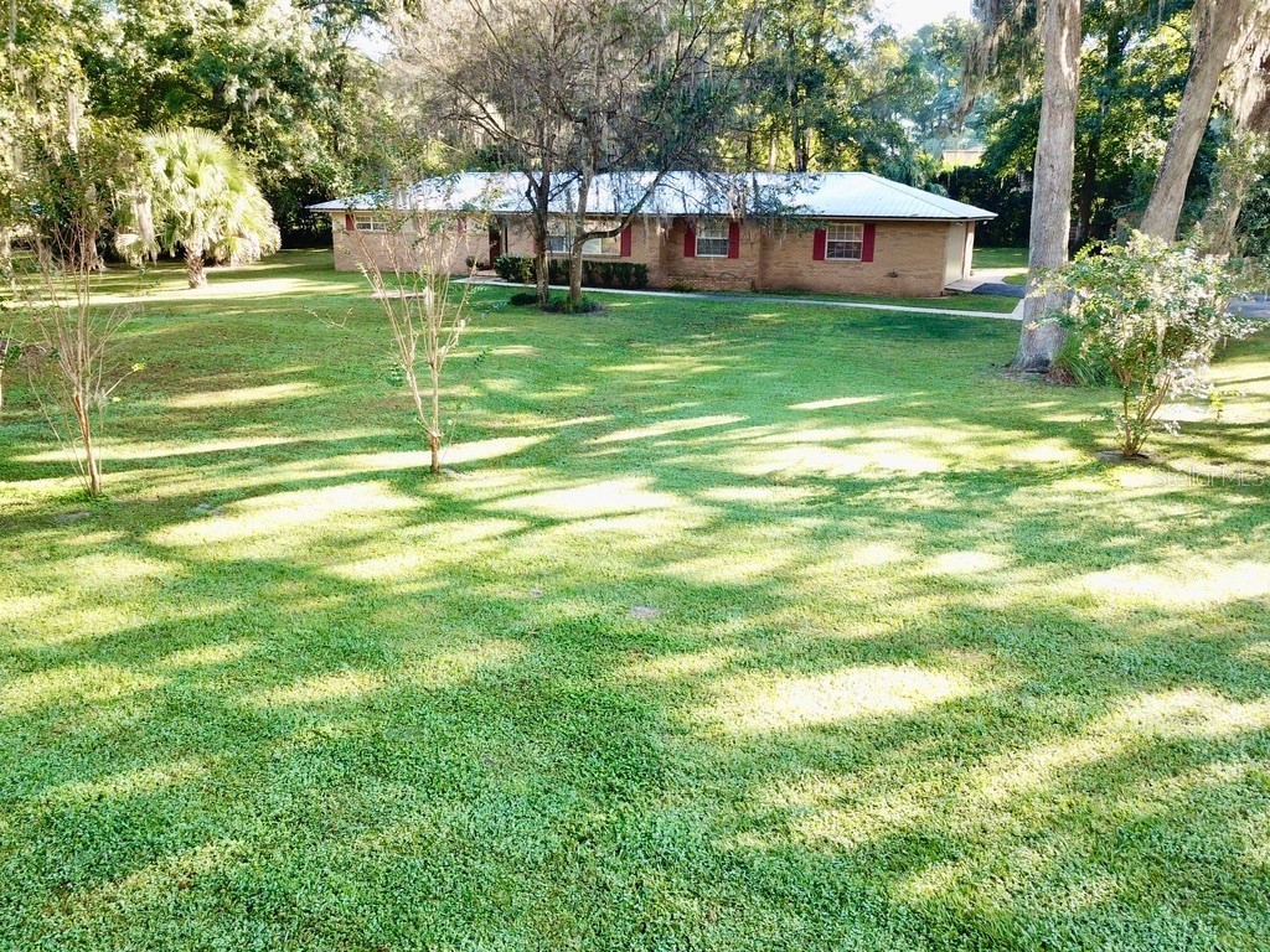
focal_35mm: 26
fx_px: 954
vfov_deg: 53.1
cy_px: 476
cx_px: 635
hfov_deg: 67.3
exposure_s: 1/100
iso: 150
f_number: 2.2
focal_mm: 4.73
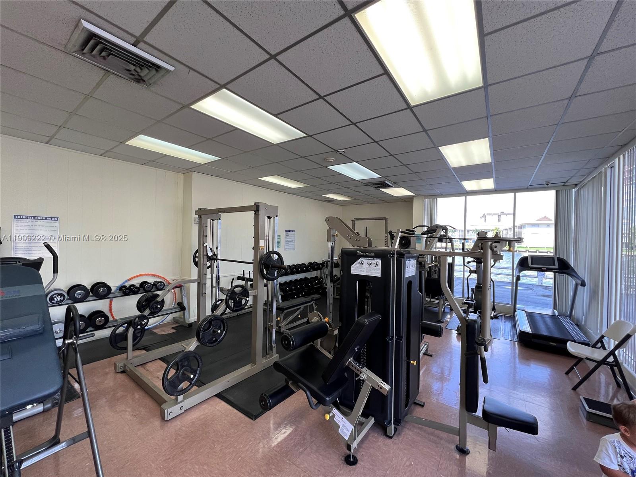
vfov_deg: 89.9
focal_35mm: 13
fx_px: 239
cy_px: 238
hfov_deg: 106.2
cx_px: 318
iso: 80
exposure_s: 1/120
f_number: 1.8
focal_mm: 1.57
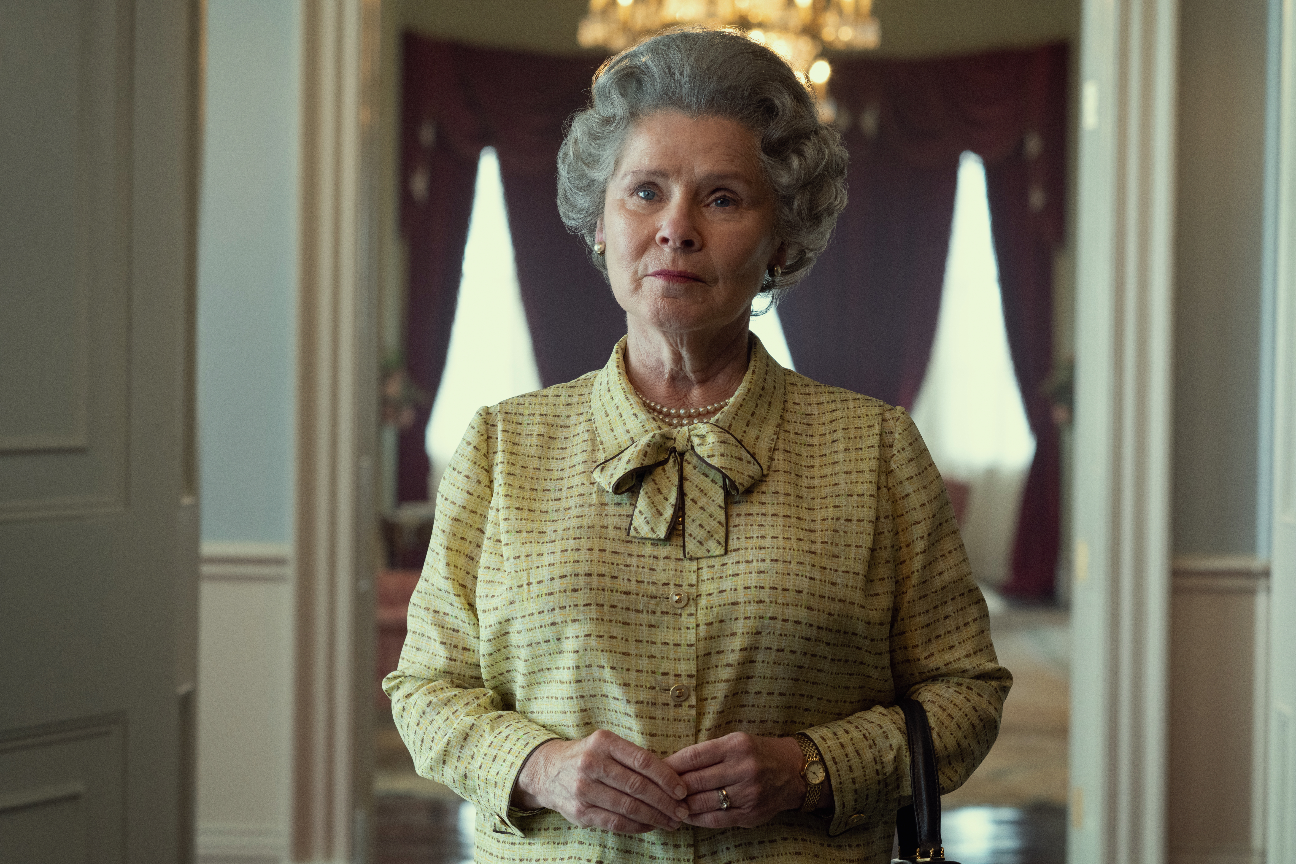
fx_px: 3060
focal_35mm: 85
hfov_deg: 23.9
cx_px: 648
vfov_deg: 16.1
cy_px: 432
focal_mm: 85
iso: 1250
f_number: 5.6
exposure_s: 1/100
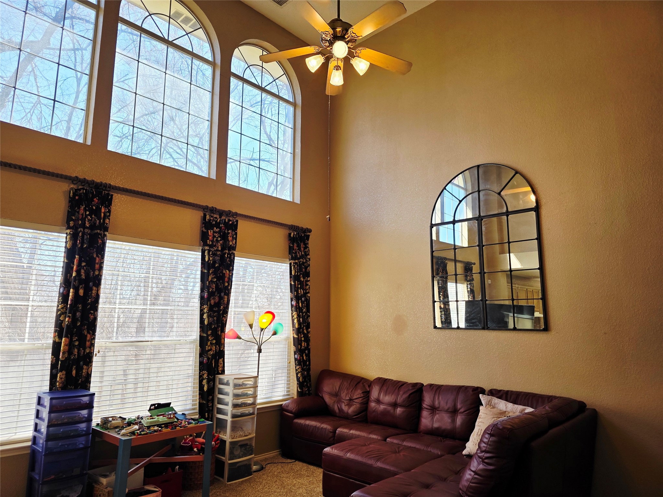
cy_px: 248
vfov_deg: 58.9
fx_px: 441
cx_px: 332
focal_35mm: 23
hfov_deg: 73.9
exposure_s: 1/120
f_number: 1.7
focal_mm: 6.3
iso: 32
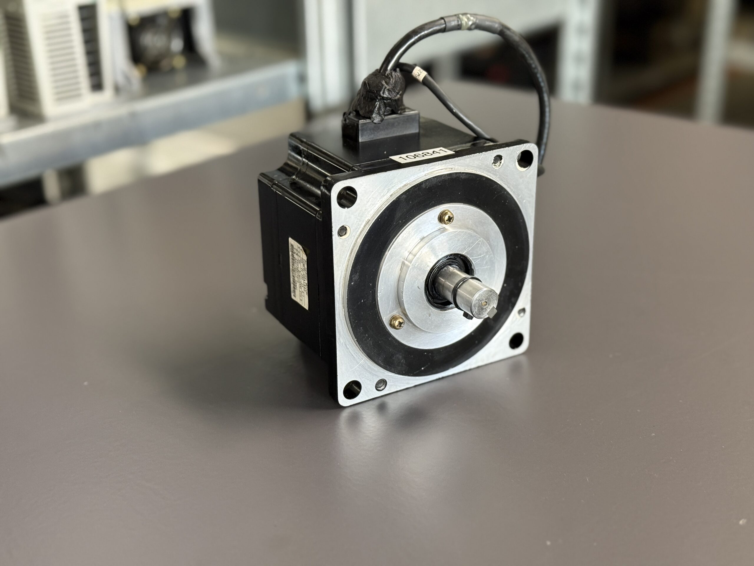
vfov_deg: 30.3
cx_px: 377
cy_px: 283
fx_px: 1046
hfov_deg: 39.7
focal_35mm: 48
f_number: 1.78
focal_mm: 6.76
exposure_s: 1/50
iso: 250
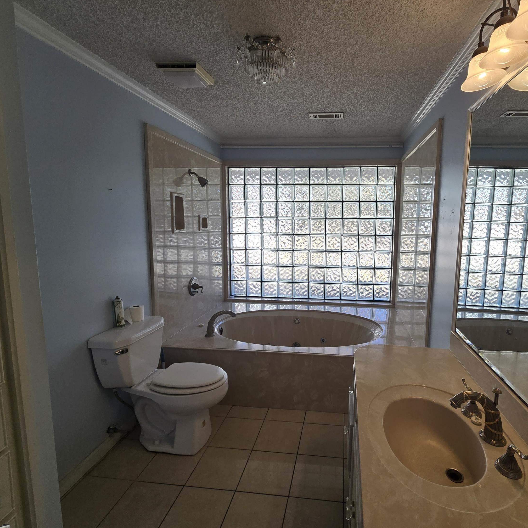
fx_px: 276
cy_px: 253
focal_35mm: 16
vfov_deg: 87.4
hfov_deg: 86.2
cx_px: 320
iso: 50
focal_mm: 2.2
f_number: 2.2
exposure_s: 1/120
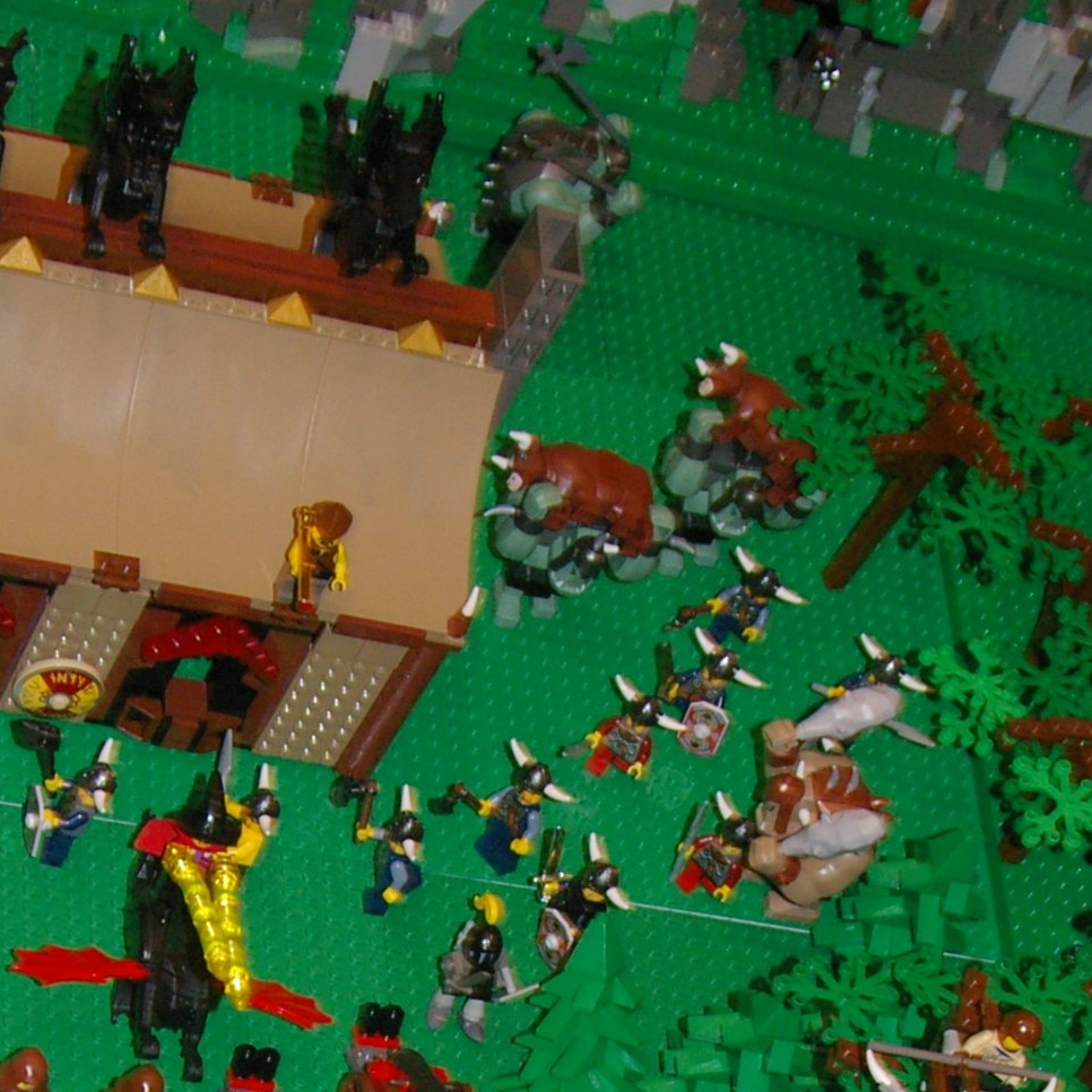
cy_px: 1360
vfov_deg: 15.1
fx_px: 3962
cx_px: 363
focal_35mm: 111
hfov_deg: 15.7
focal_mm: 28
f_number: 5.6
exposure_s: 1/45
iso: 800
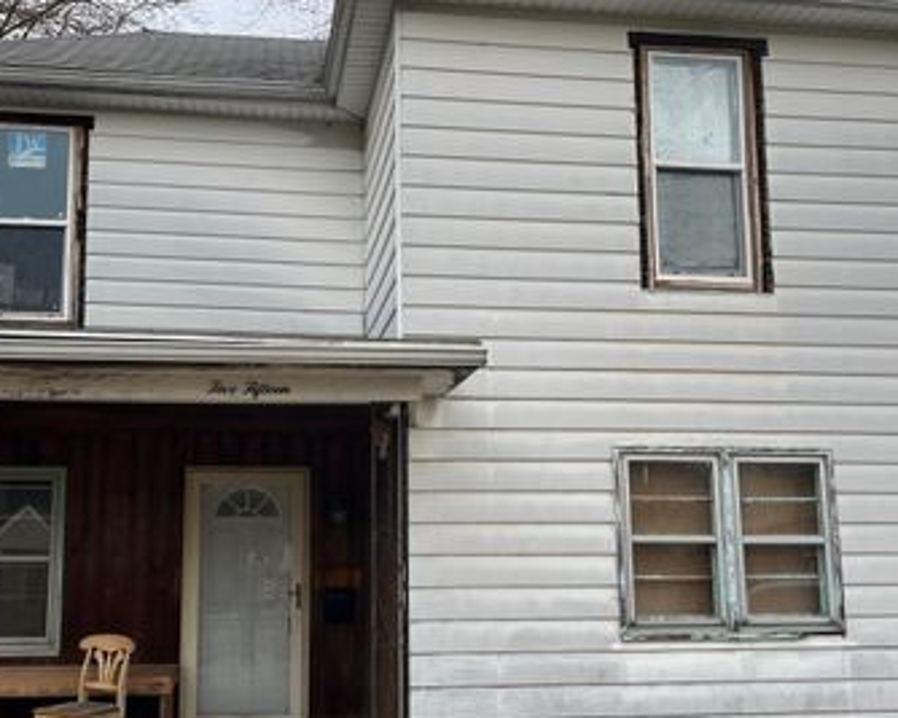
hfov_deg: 47.8
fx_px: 1010
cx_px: 374
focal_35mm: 38
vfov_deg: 39.0
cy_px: 415
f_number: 1.6
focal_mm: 5.1
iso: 50
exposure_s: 1/373
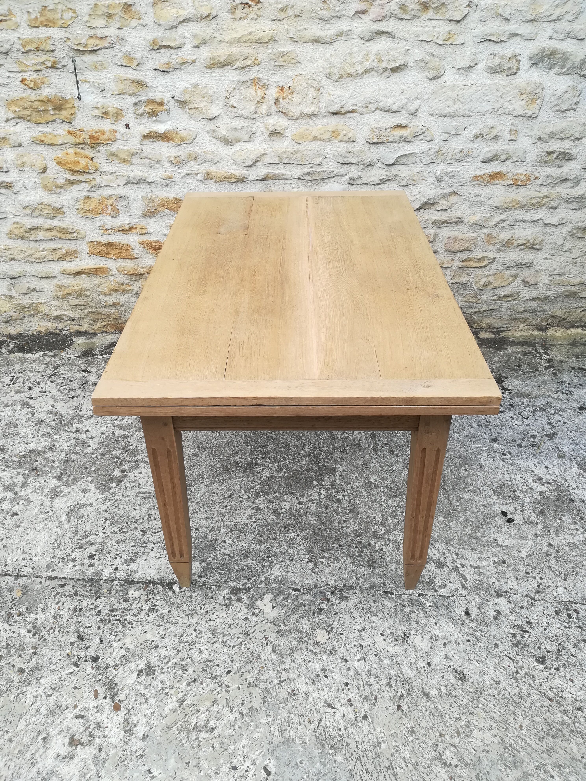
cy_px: 390
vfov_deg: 67.3
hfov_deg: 53.1
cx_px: 293
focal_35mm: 26
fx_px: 587
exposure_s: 1/167
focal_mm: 3.83
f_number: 2.2
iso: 50
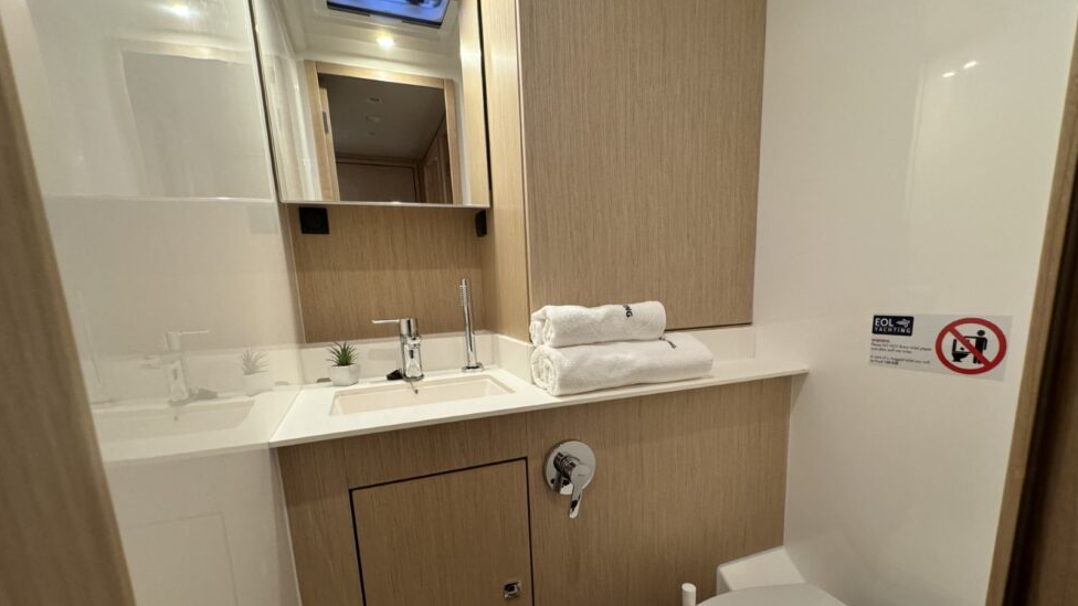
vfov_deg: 66.1
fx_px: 457
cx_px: 543
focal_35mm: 16
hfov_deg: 99.4
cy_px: 378
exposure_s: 1/72
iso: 320
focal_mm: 2.22
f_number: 2.2
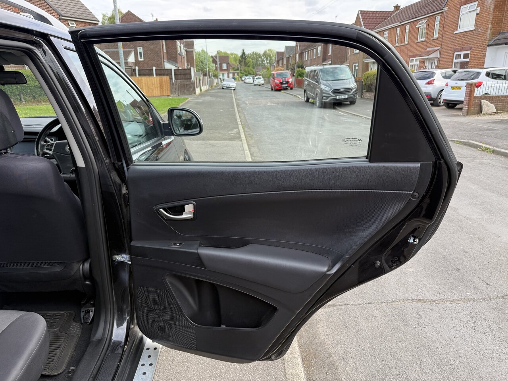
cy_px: 190
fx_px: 352
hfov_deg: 71.6
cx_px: 254
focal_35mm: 24
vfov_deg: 56.8
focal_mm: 6.76
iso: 80
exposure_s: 1/602
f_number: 1.78
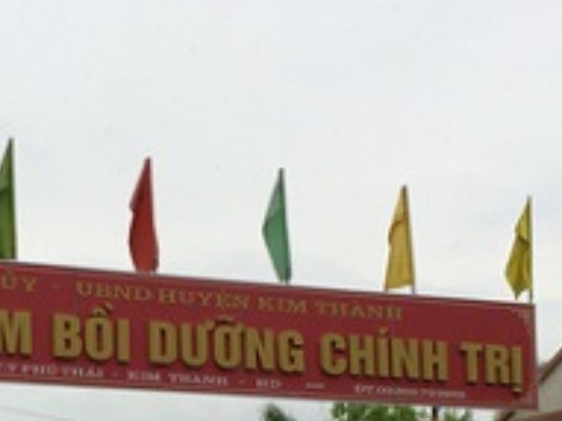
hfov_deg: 21.2
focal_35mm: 91
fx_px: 1476
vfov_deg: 15.6
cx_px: 79
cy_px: 521
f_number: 2.2
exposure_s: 1/2933
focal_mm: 4.15
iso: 32
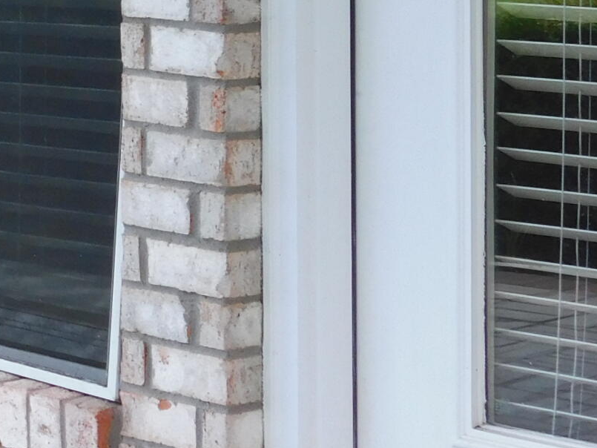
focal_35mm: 149
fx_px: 2570
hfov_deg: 12.5
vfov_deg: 9.7
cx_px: -352
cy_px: -157
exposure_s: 1/60
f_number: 3.6
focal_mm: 7.1
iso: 125
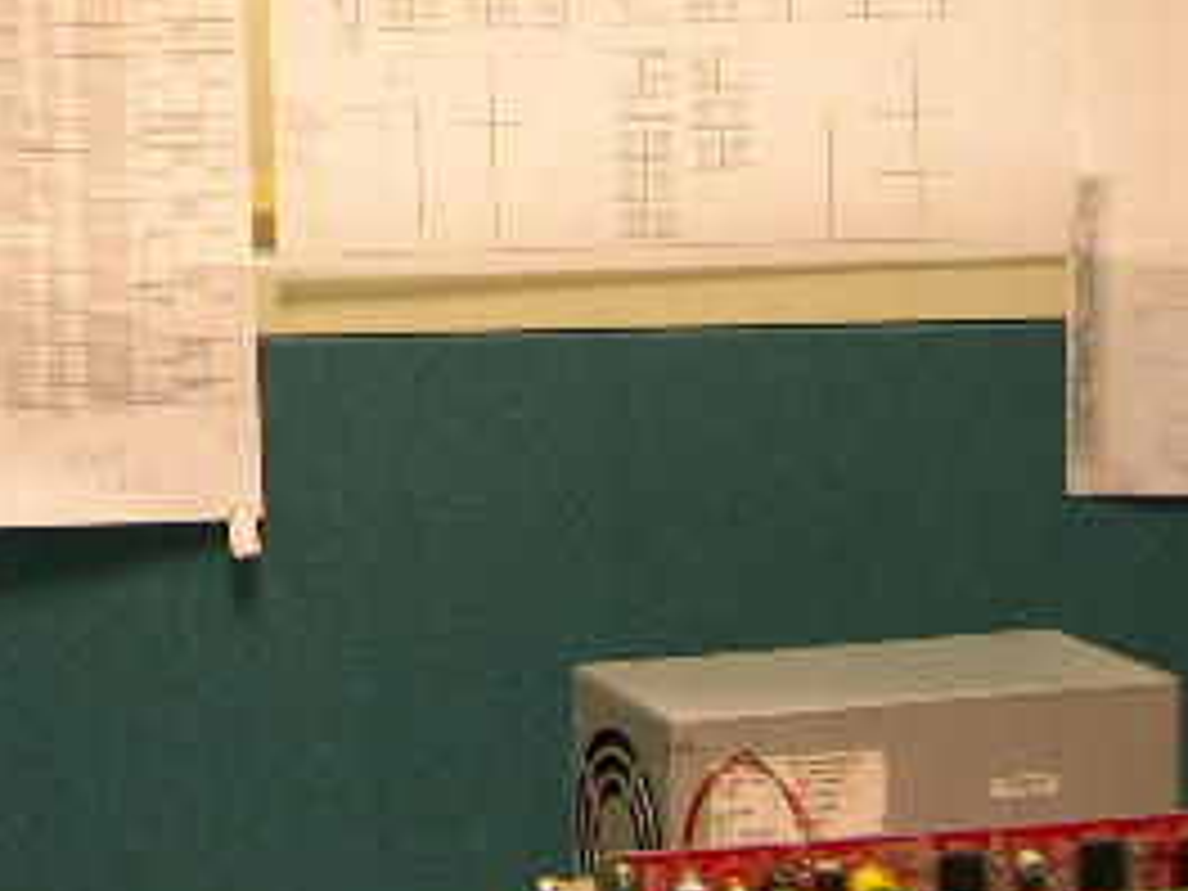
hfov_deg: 20.0
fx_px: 3157
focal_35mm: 92
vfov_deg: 15.9
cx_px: -234
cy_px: 166
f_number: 2.8
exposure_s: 1/16.4
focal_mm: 8
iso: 100
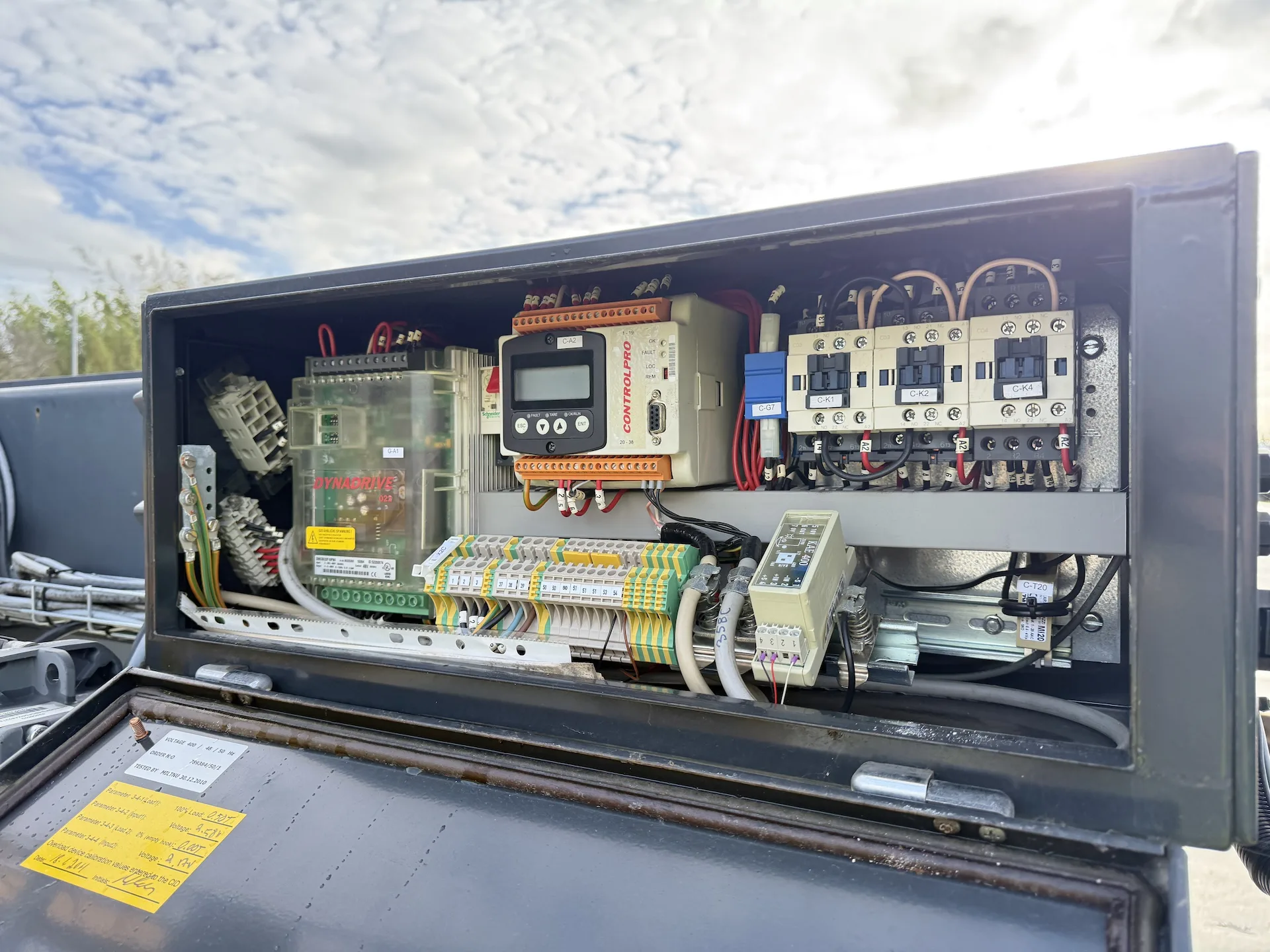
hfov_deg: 71.6
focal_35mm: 24
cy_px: 476
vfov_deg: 56.8
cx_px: 635
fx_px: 881
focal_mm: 6.76
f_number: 1.78
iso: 100
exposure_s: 1/888
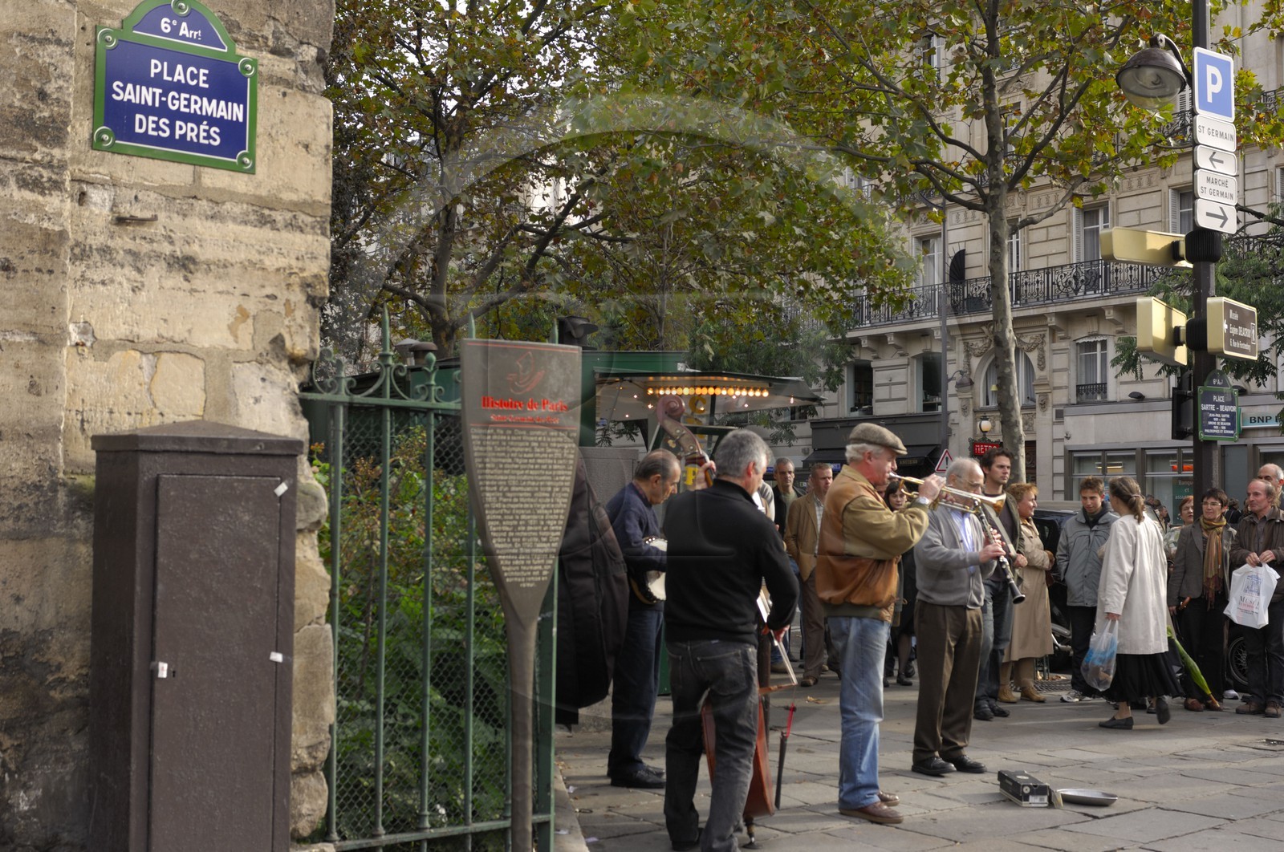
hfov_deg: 46.5
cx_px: 642
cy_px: 426
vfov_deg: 31.8
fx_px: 1496
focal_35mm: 42
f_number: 4.5
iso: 100
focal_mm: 28
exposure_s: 1/125
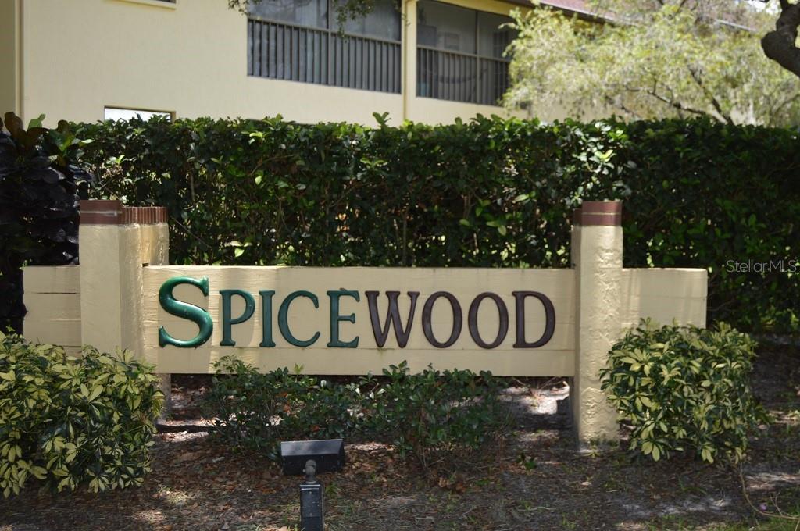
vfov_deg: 28.0
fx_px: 1065
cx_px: 400
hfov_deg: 41.2
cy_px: 266
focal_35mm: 48
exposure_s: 1/200
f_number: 4.5
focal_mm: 32
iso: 100
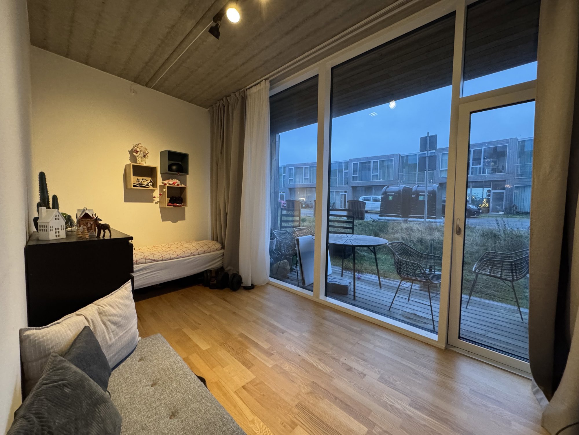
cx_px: 290
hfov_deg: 102.1
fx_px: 234
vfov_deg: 85.7
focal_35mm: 14
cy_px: 218
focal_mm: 2.22
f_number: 2.2
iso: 800
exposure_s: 1/50
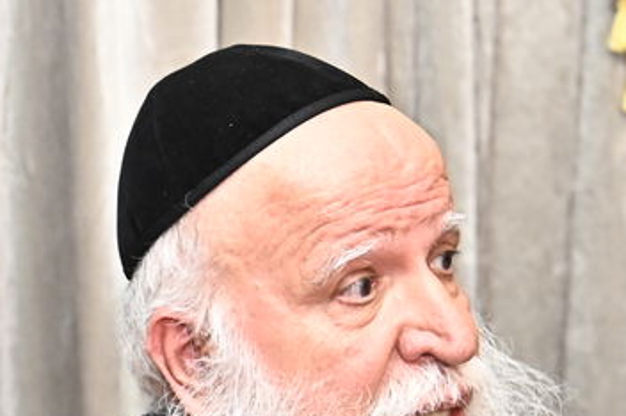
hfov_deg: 10.1
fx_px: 3457
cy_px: 402
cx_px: -192
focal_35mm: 199
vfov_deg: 6.9
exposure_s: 1/160
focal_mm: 50
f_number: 5.6
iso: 1250
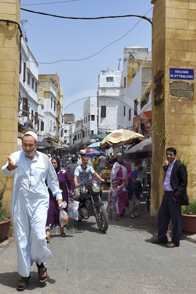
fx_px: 294
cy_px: 147
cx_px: 98
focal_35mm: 36
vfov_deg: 53.1
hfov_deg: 36.9
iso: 200
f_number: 9
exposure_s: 1/500
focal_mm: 36
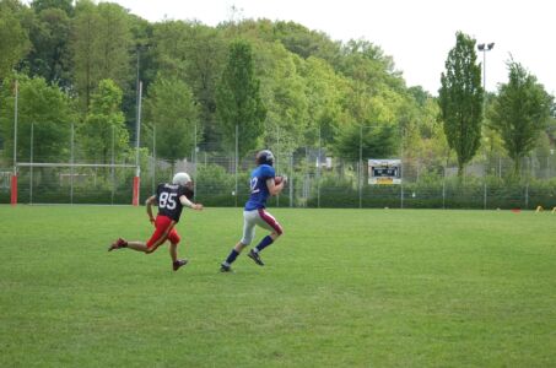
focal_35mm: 105
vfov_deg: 13.0
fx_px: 1618
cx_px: 278
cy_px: 184
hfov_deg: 19.5
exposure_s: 1/1000
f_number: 4
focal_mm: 70
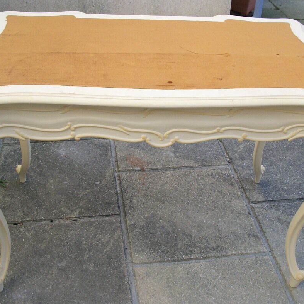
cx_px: 141
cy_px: 147
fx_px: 457
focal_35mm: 46
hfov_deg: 36.8
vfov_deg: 36.8
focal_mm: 5.7
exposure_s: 1/320
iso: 80
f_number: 2.9
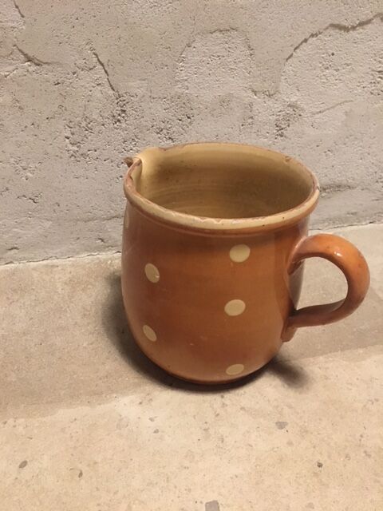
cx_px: 192
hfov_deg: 48.2
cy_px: 256
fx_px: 428
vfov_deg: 61.7
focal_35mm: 29
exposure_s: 1/17
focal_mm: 4.15
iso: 320
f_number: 2.2
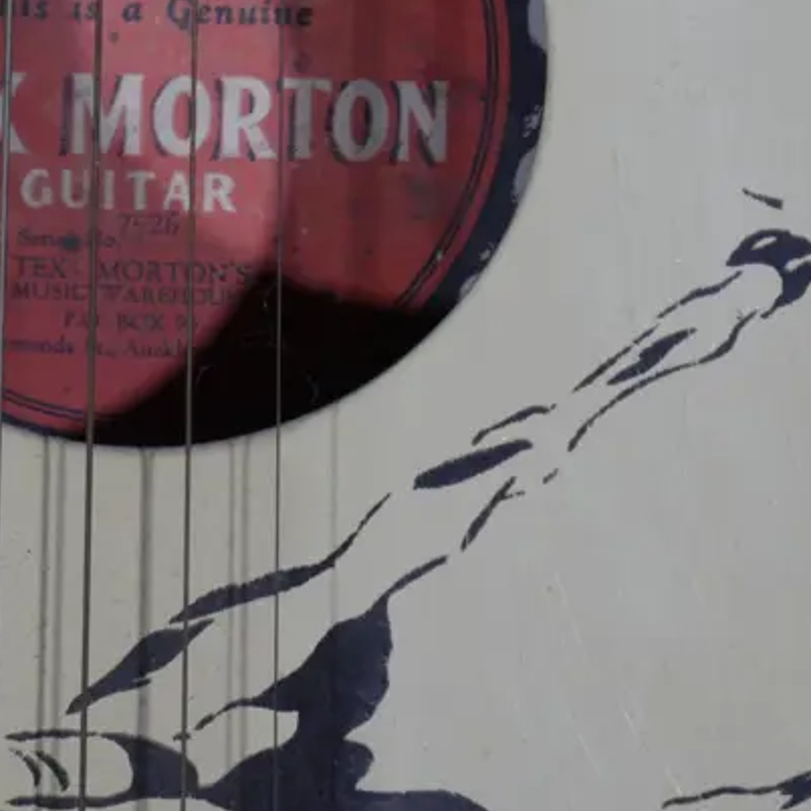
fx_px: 5010
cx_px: 67
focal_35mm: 189
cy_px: 138
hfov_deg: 9.2
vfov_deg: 9.2
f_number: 5.6
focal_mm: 42
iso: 400
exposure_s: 1/100
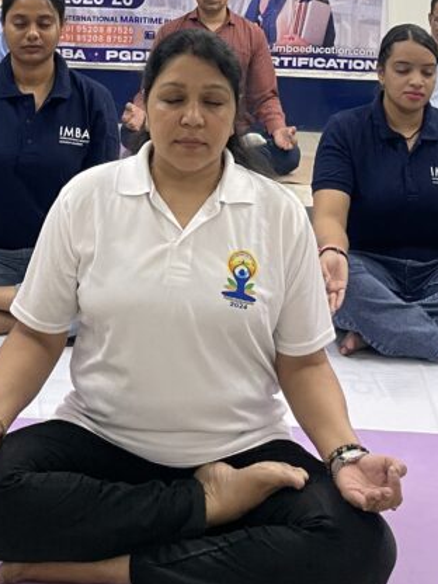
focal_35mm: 64
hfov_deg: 22.9
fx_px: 1080
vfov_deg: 27.7
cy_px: -58
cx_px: 205
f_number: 1.6
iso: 100
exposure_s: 1/50
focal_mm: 4.2
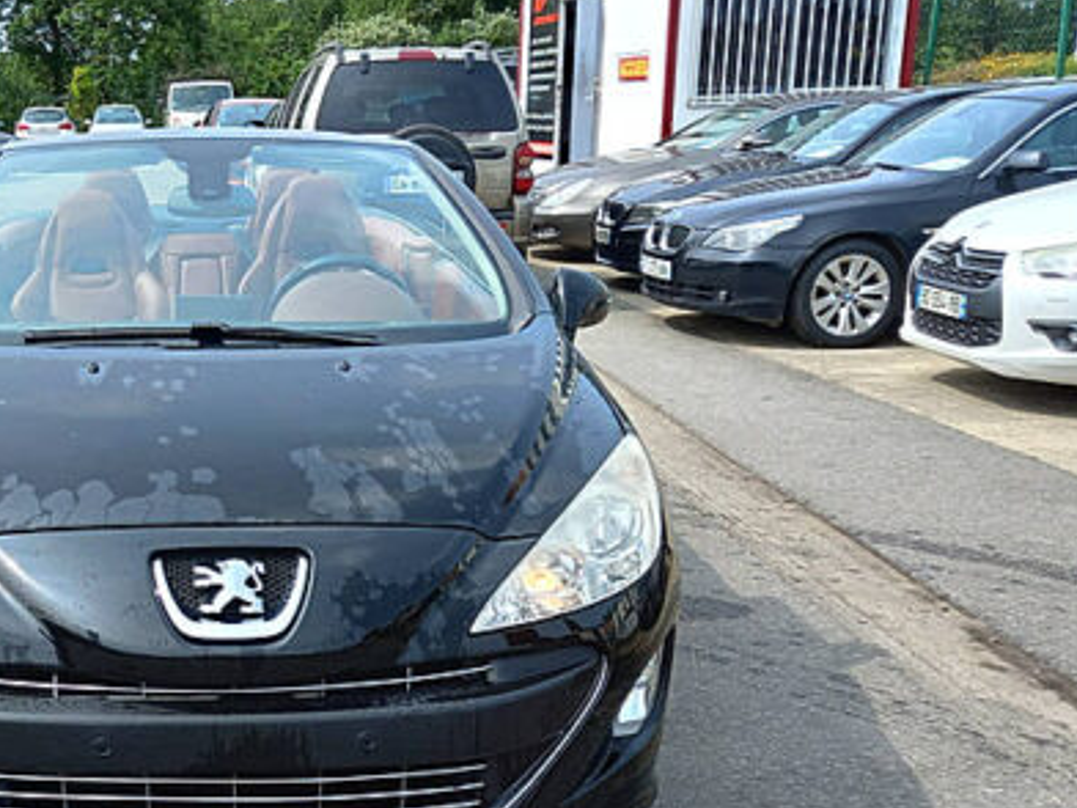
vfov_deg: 28.1
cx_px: 212
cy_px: 613
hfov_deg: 36.2
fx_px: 1587
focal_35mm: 51
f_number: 2
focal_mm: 4.6
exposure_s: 1/444
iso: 25
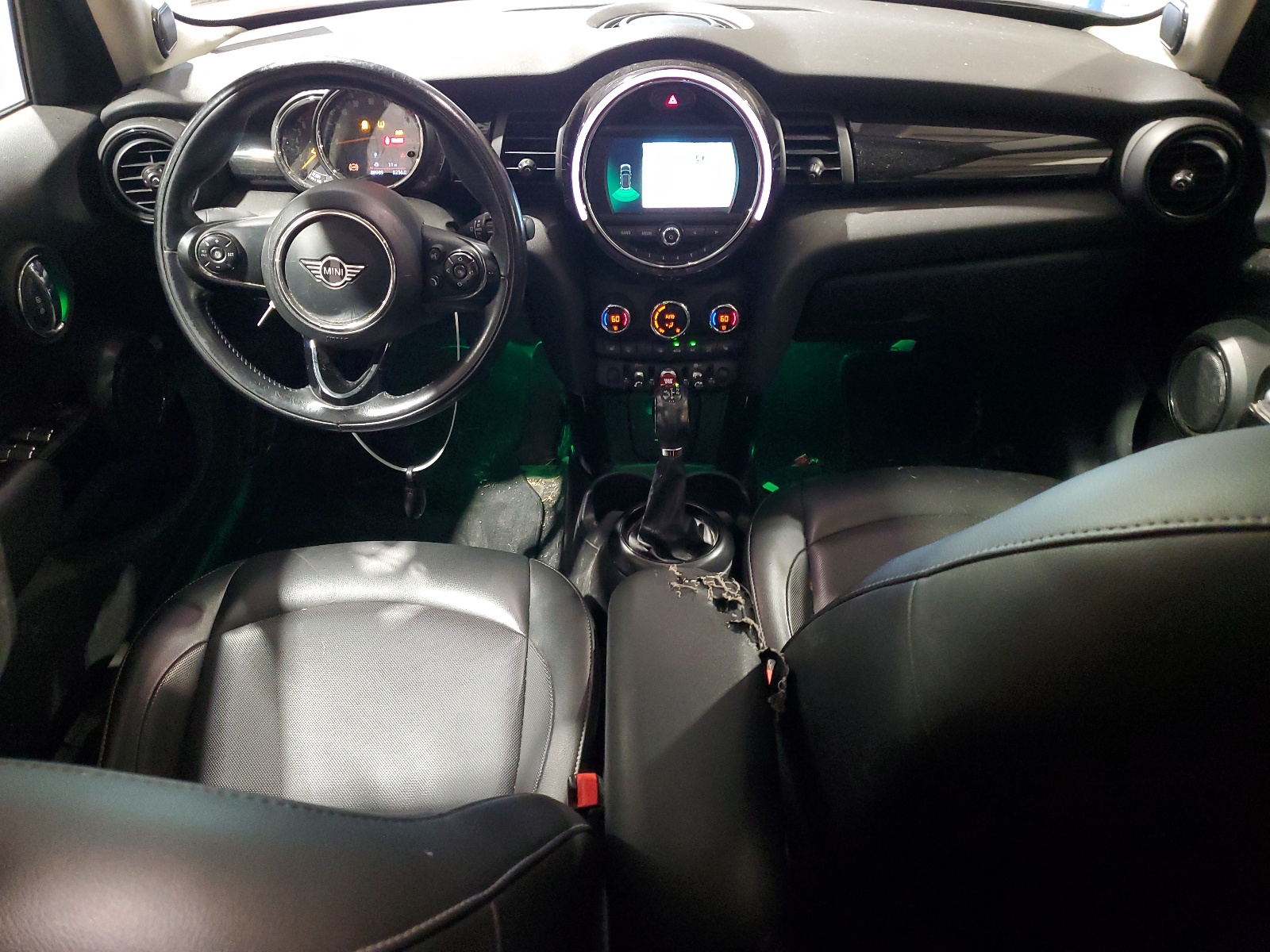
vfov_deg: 53.1
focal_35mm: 26
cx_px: 635
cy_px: 476
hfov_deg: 67.3
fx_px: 954
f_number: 1.5
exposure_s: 1/15
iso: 292
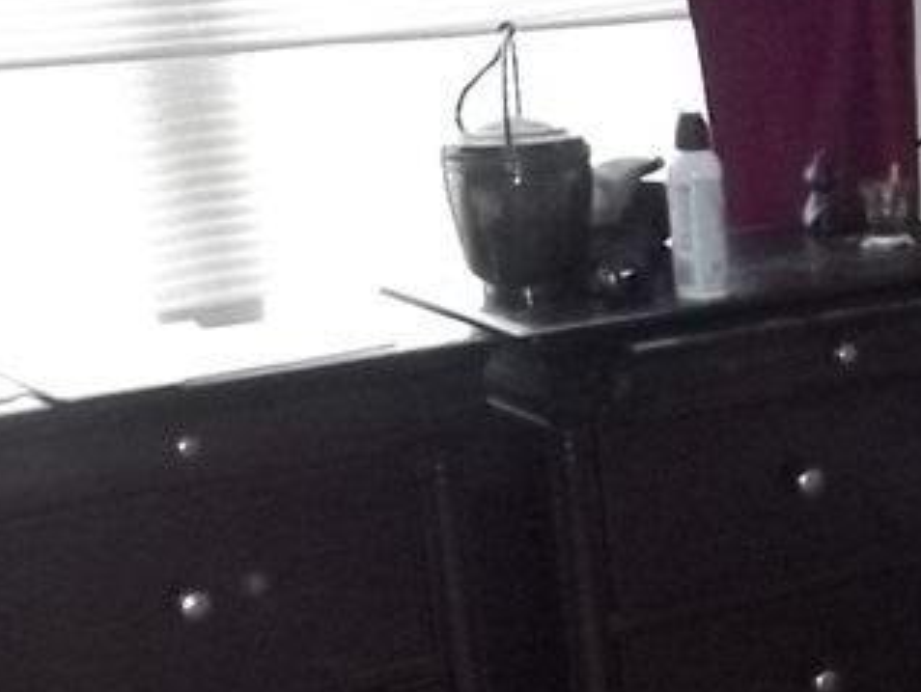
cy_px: 562
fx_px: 2743
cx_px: 1228
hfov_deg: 17.7
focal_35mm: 103
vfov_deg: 14.3
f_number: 2.9
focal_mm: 5.7
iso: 250
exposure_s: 1/30
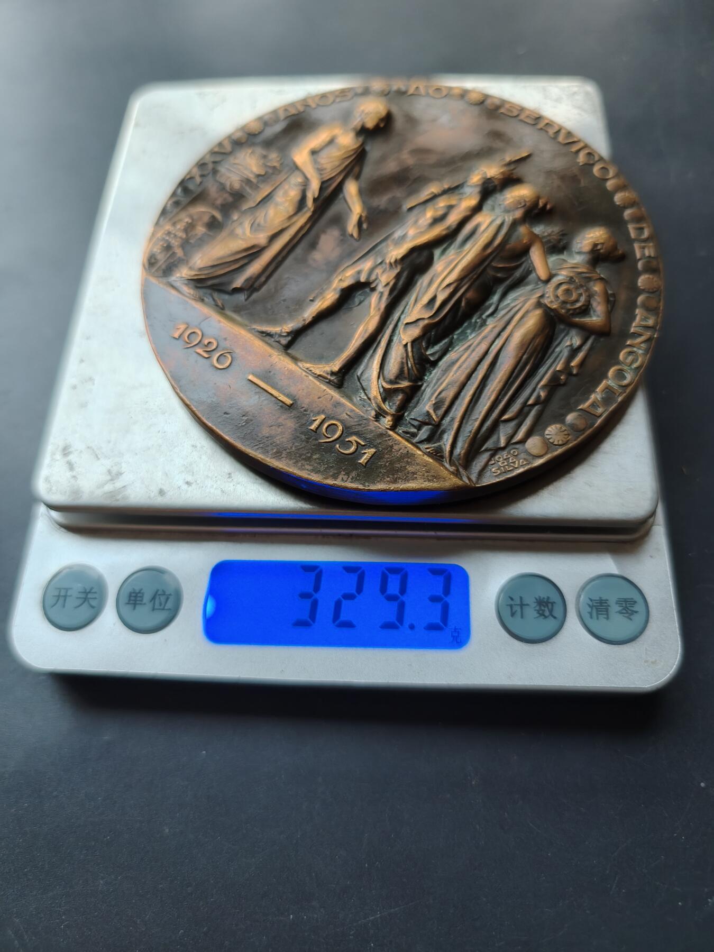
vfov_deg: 73.9
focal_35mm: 23
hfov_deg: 58.9
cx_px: 357
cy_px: 476
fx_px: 633
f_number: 1.6
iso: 640
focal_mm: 6.06
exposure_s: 1/100
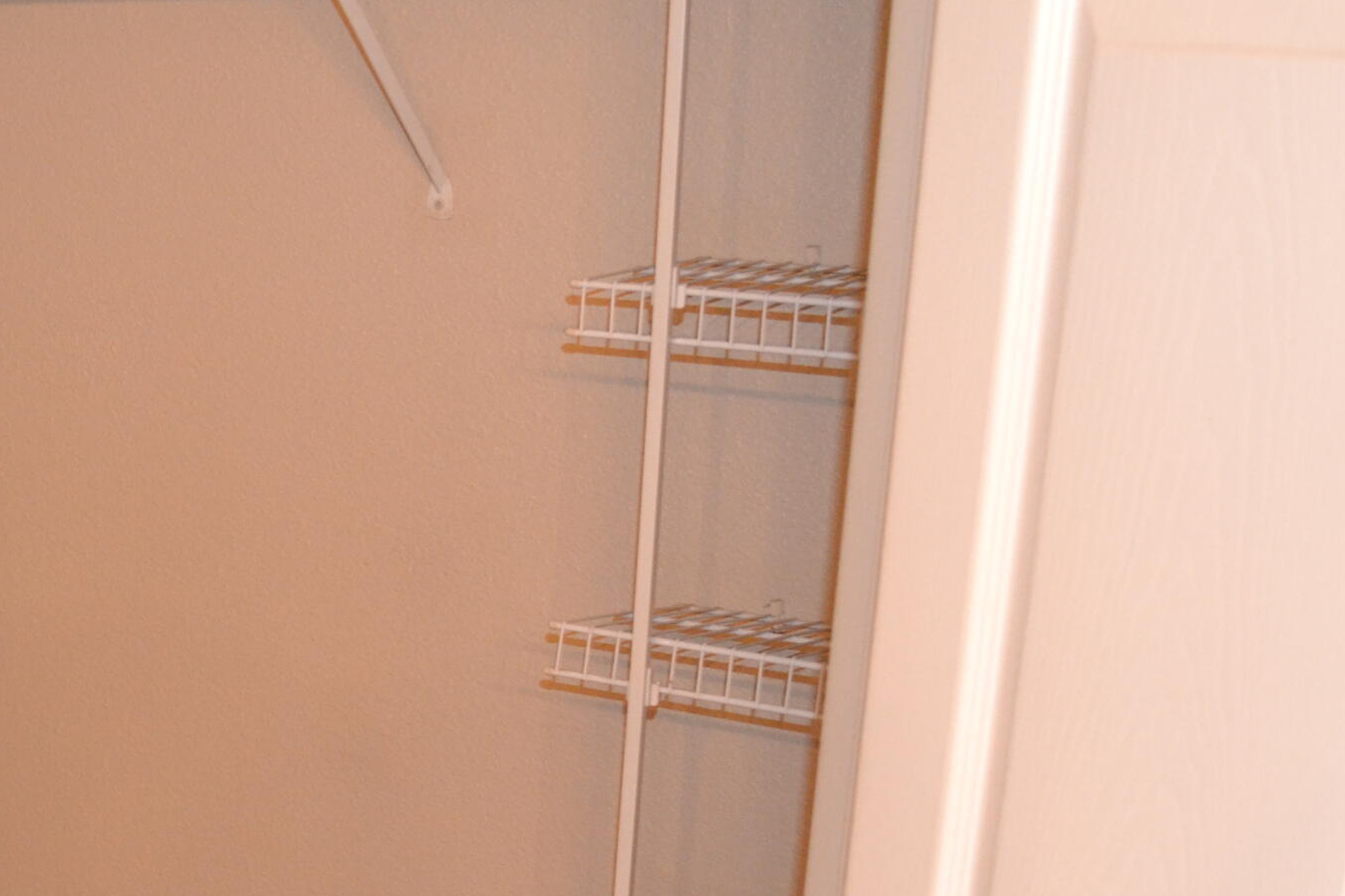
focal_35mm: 60
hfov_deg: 31.2
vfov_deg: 22.2
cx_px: 35
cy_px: 766
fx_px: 2241
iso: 1800
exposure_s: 1/60
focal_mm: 18
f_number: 3.5
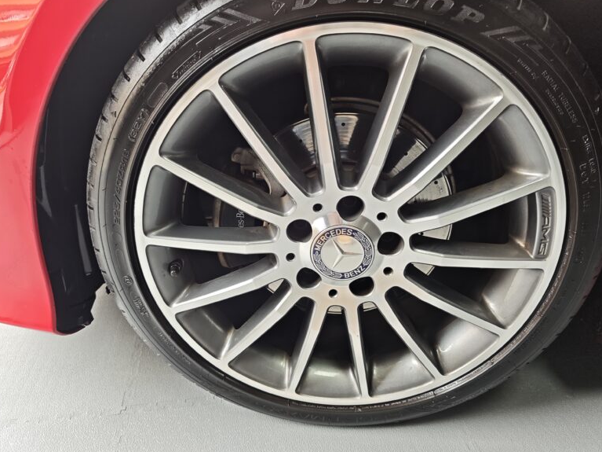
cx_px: 290
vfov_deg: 56.8
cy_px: 226
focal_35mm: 24
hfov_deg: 71.6
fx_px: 417
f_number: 1.62
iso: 100
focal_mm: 6.55
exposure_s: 1/100
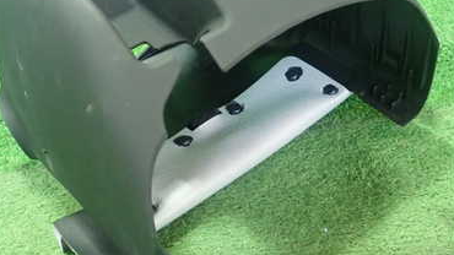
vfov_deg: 22.6
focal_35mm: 53
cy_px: 101
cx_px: 206
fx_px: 638
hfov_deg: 39.1
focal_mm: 5.5
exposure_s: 1/125
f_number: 2.3
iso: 800
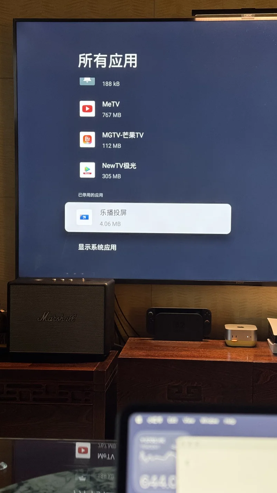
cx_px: 162
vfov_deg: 39.2
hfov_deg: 22.6
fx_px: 692
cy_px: 244
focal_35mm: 53
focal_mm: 6.76
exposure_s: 1/40
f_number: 1.78
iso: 400
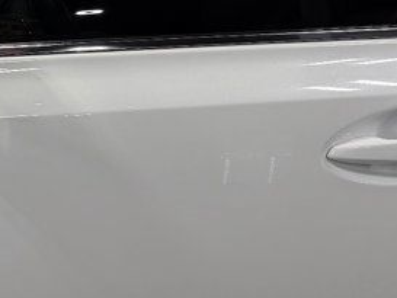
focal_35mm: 90
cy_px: 103
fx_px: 1033
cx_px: 12
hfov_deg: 21.1
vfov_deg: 16.4
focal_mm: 6.76
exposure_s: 1/504
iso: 80
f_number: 1.78
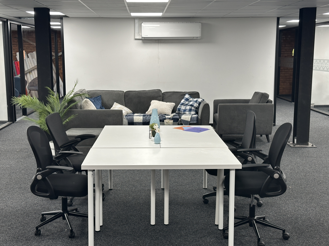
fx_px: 456
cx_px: 164
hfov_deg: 39.7
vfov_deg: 30.3
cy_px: 123
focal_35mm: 48
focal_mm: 6.86
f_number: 1.78
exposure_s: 1/100
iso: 80
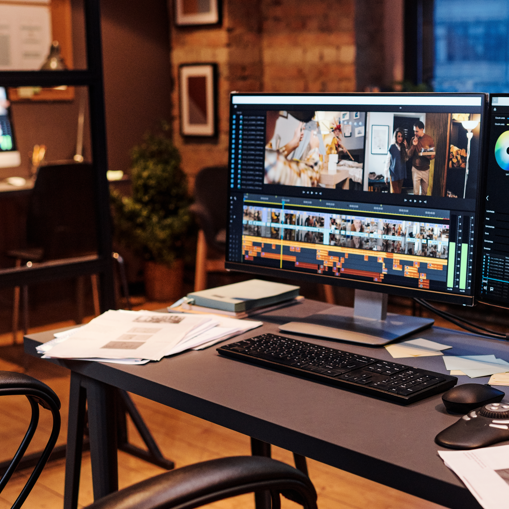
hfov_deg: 28.2
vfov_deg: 28.6
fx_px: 998
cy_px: 273
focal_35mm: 60
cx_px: 384
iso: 800
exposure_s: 1/125
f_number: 2.8
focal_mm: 35
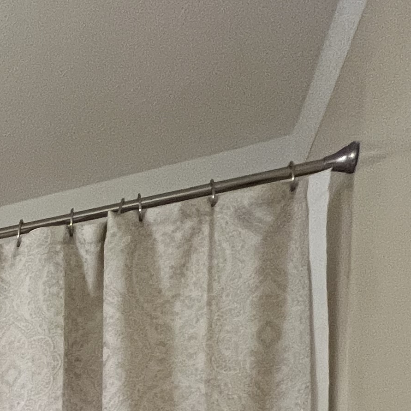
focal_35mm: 52
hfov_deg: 22.3
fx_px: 699
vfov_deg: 24.8
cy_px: 624
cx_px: -298
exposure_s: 1/60
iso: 250
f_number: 1.8
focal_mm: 1.57
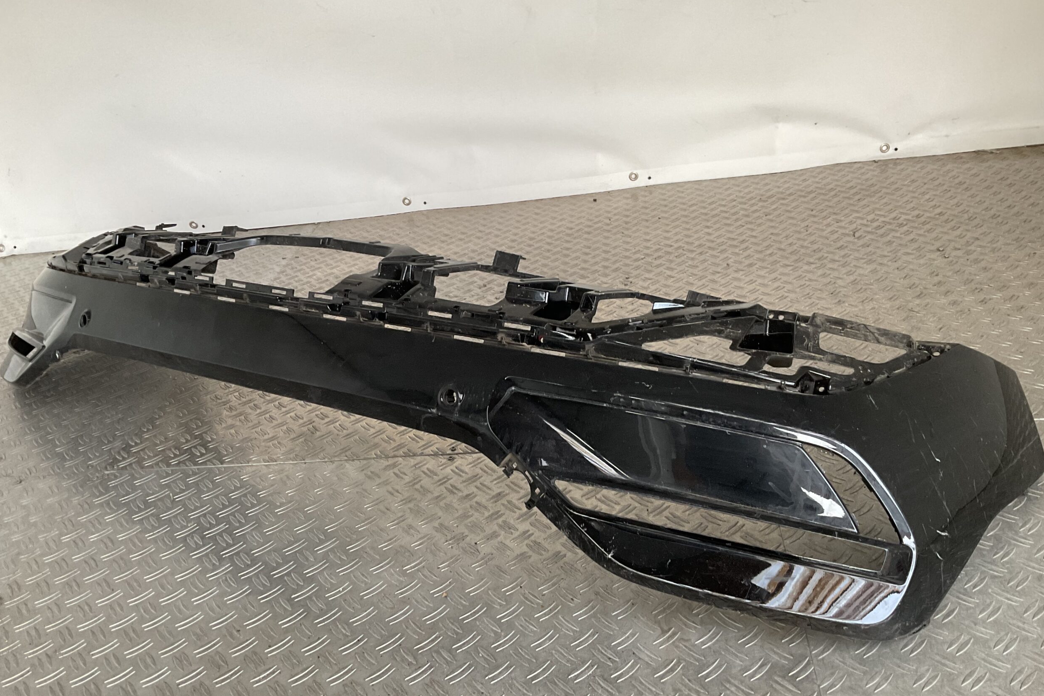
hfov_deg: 60.3
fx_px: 899
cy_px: 391
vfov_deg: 42.3
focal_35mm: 31
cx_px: 514
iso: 64
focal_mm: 3
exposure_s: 1/50
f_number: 1.8
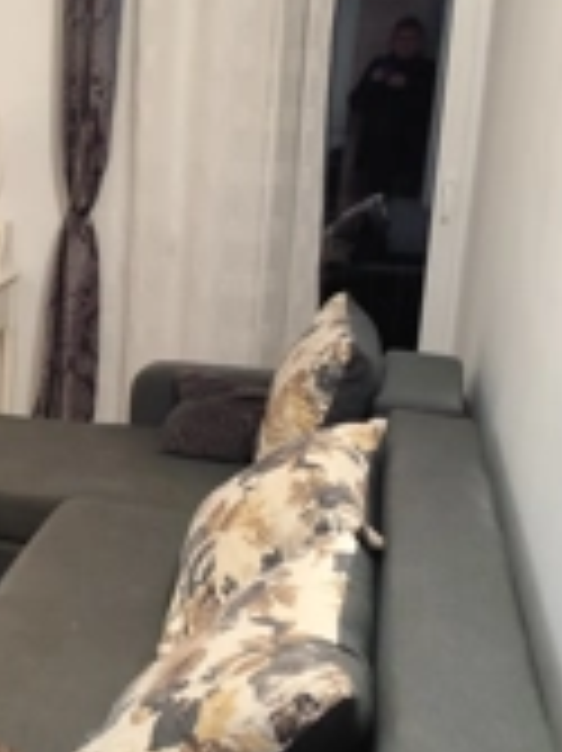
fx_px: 1192
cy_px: 369
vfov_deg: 35.0
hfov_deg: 24.9
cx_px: -36
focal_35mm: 55
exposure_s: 1/25
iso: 1600
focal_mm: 6.14
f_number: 1.65
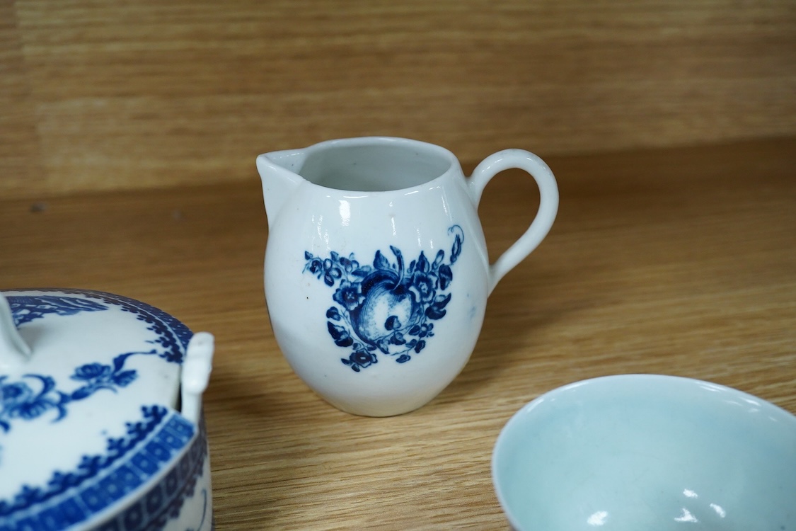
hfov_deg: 43.6
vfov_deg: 29.9
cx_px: 398
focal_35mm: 45
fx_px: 995
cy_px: 266
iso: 2500
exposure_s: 1/160
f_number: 8
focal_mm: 30
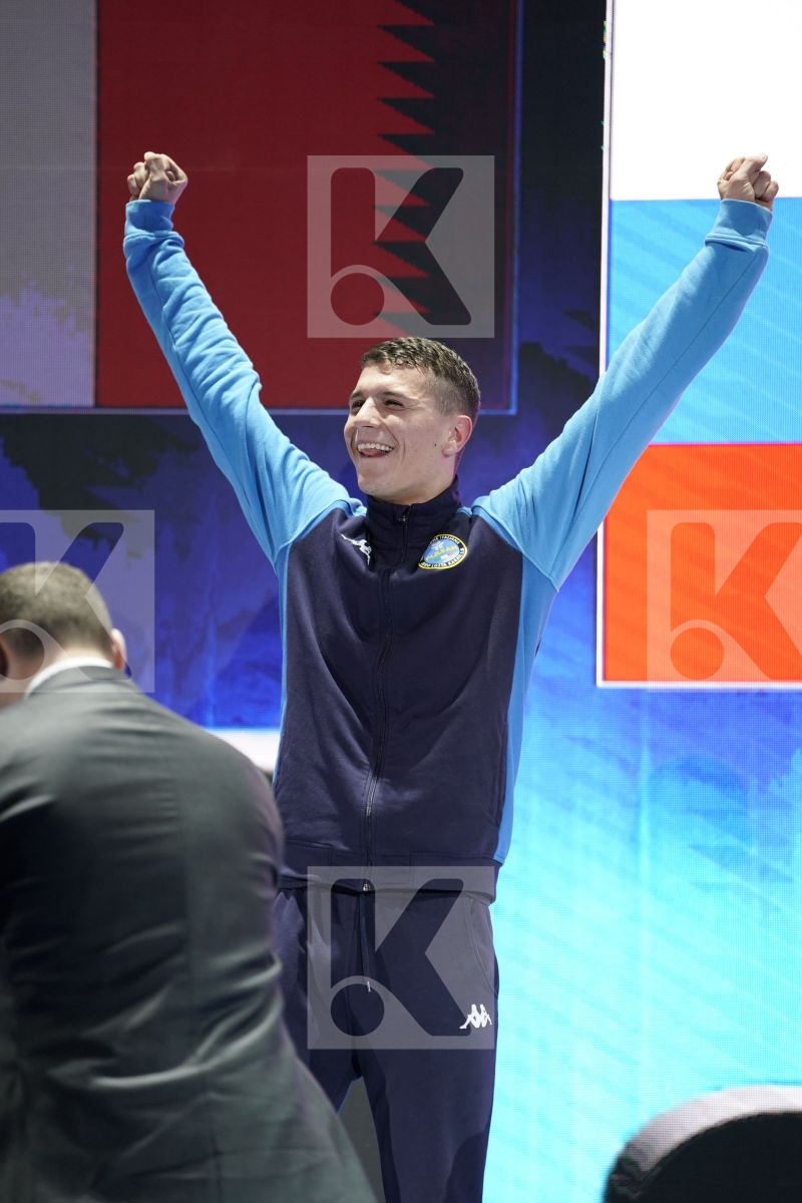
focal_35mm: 200
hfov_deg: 6.9
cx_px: 401
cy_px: 602
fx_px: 6683
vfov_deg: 10.3
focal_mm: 200
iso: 1000
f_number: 2.8
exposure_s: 1/250
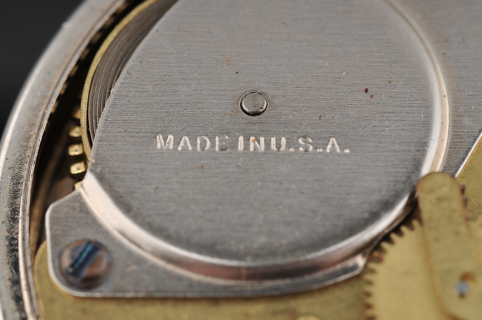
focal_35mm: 90
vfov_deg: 15.2
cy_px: 160
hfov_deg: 22.6
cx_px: 241
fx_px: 1204
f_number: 14
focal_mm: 60
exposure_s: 1/200
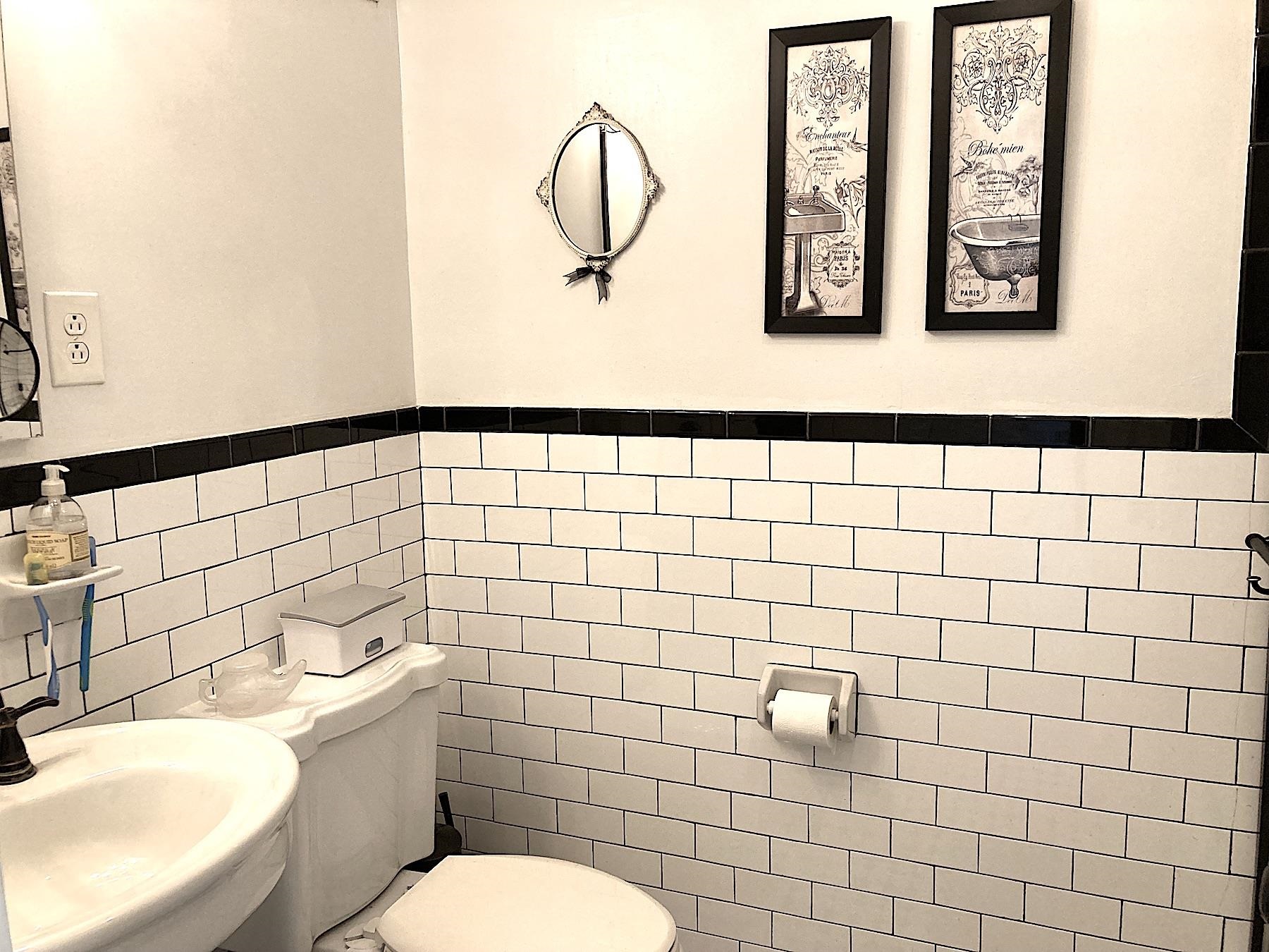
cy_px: 476
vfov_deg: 49.7
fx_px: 1026
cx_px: 634
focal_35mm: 28
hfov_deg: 63.4
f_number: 1.8
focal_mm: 3.99
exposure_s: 1/60
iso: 160
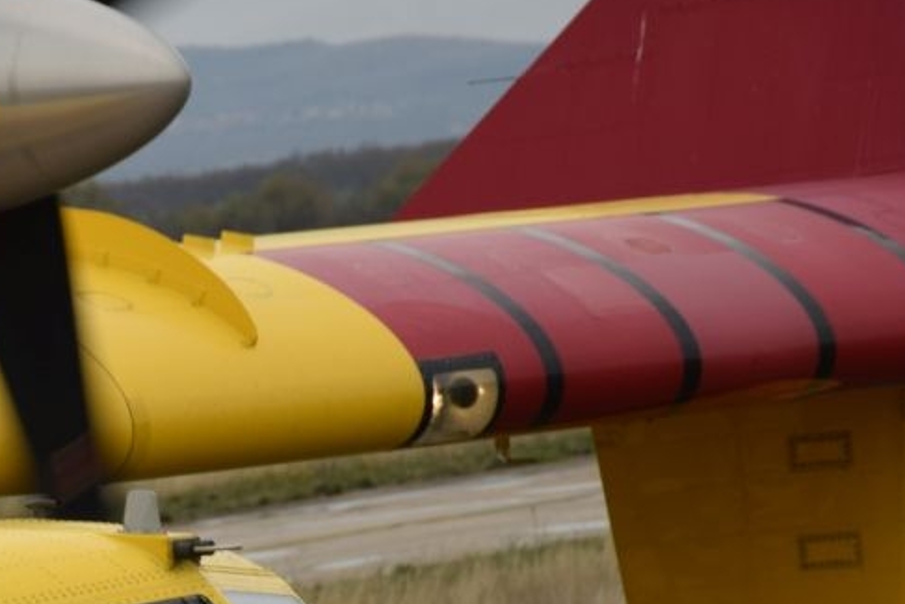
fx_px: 13016
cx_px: -292
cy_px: 830
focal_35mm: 518
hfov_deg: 4.0
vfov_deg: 2.7
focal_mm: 105
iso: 100
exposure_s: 1/500
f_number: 5.6
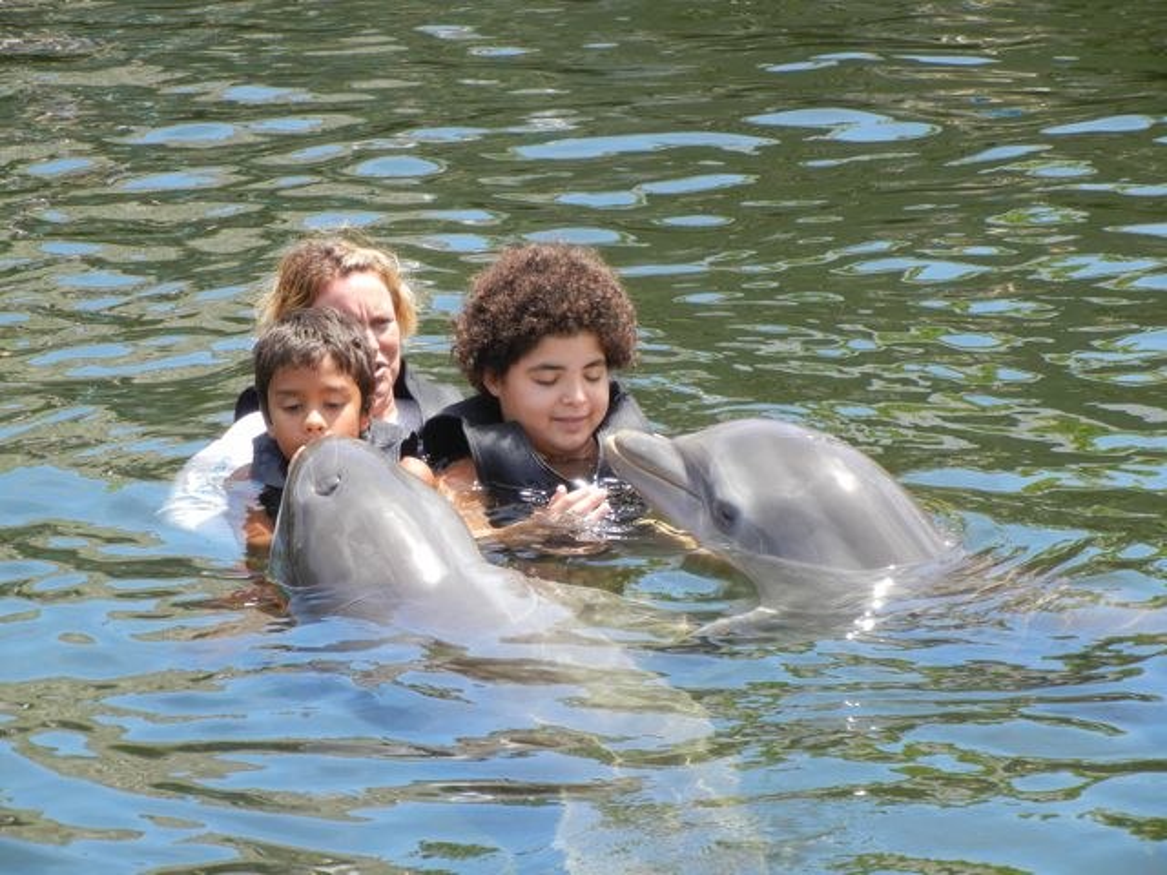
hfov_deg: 13.0
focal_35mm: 152
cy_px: 438
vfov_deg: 9.8
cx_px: 584
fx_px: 5124
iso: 160
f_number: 4.6
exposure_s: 1/235
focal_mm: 27.4
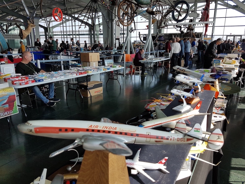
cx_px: 122
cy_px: 92
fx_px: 184
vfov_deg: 53.1
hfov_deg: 67.3
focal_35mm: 26
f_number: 1.7
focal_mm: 4.2
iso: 40
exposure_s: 1/405
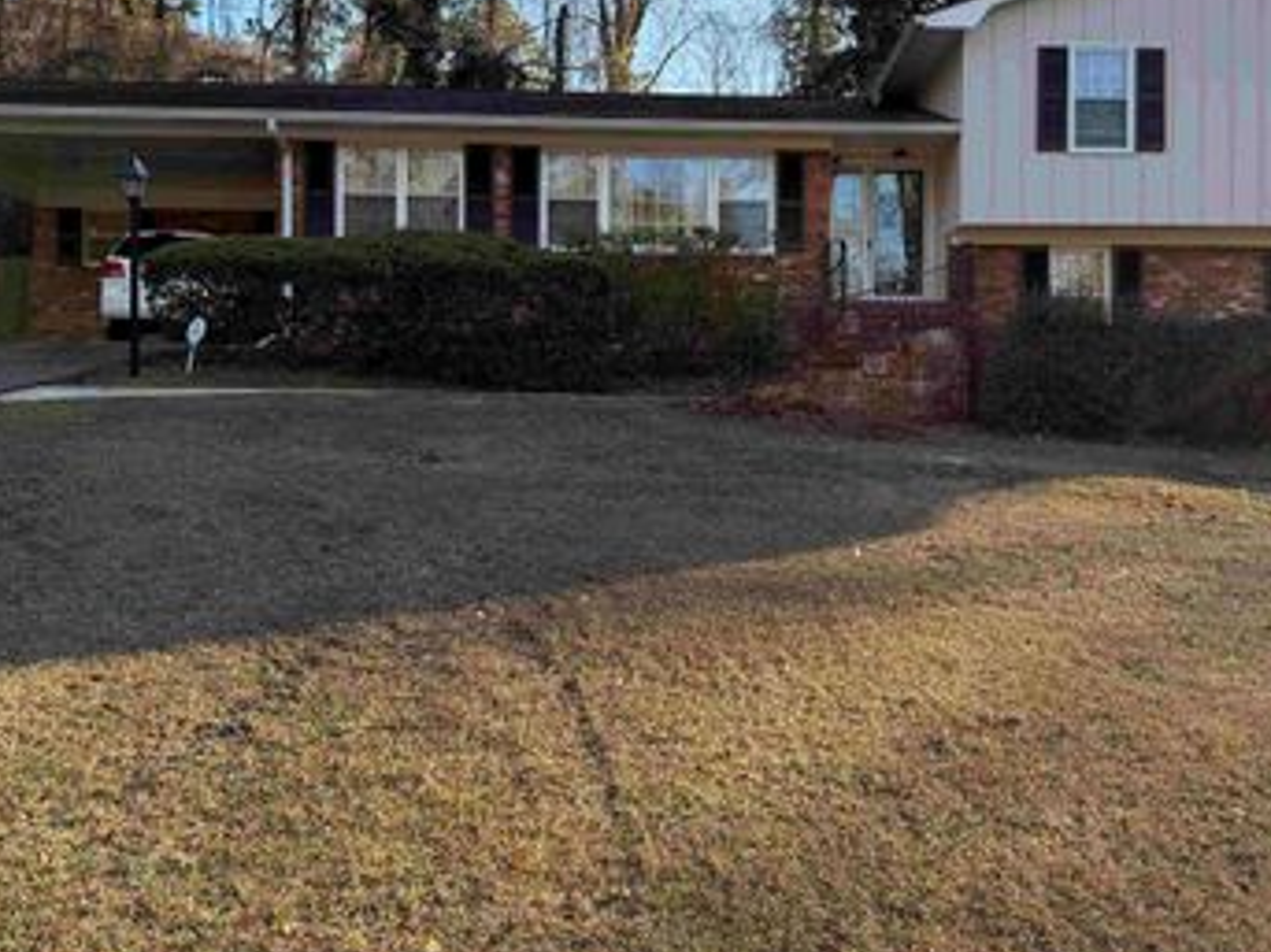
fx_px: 1285
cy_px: 398
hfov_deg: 52.5
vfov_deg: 40.6
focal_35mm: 35
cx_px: 726
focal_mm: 6.76
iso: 100
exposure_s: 1/878
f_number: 1.78
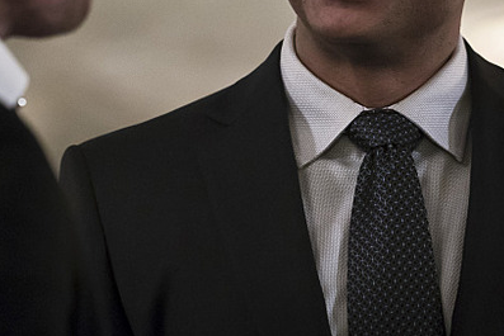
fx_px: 4425
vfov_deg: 4.3
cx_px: 226
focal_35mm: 316
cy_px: 22
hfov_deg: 6.5
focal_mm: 161
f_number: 4
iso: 8000
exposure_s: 1/160
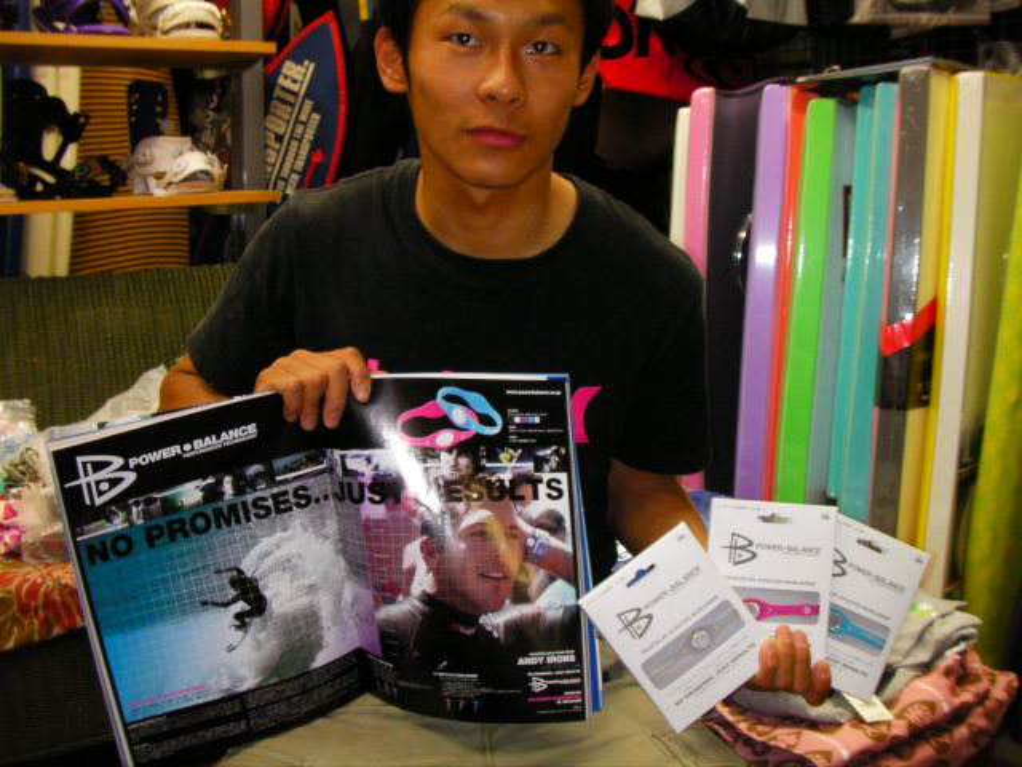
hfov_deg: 49.0
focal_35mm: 38
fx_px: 1122
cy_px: 384
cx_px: 511
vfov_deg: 37.7
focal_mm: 6.3
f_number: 3.5
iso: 200
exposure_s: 1/30
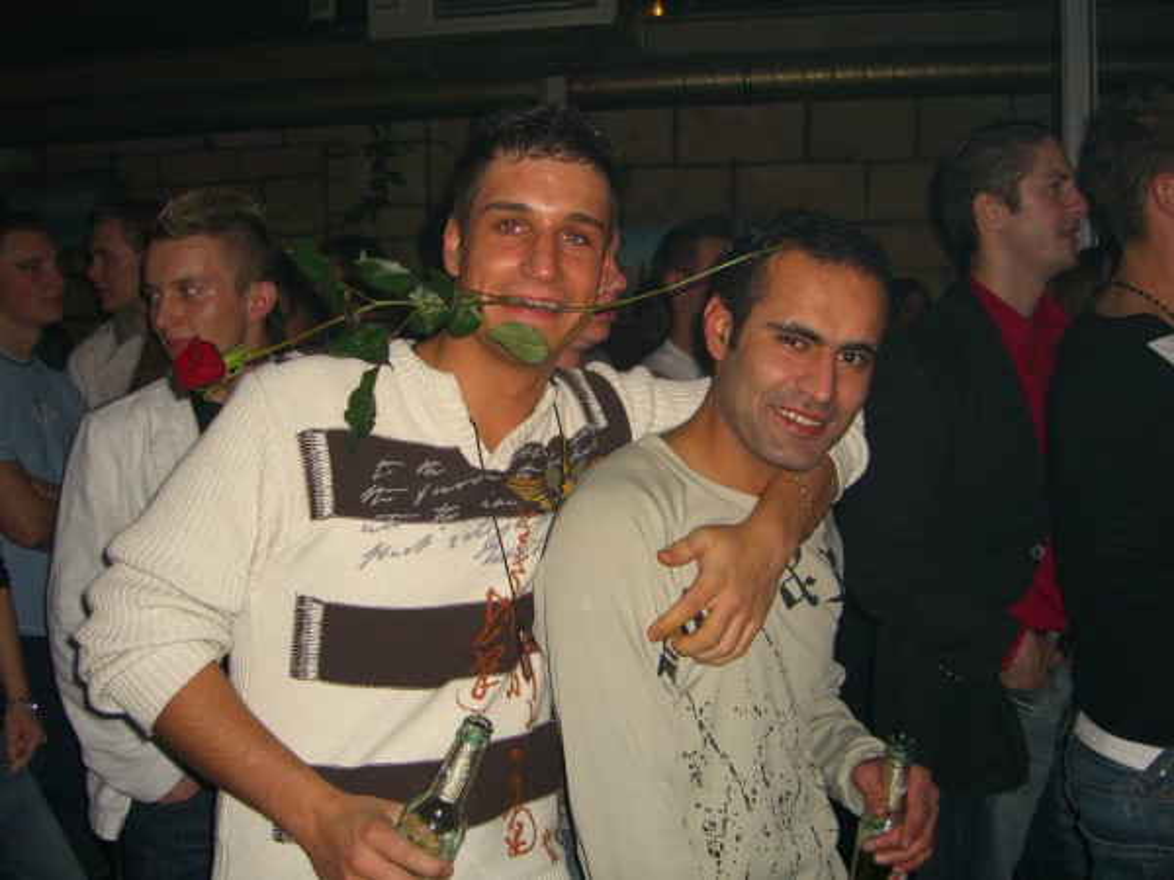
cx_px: 587
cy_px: 440
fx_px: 1289
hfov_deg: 49.0
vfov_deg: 37.7
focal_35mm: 38
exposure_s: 1/60
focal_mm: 7.9
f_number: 2.8
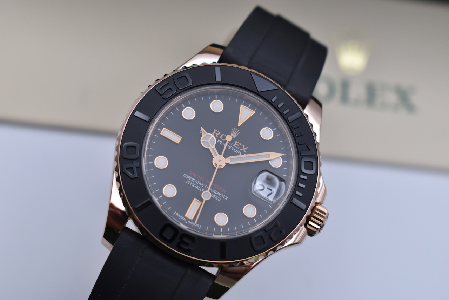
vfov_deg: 18.9
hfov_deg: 28.1
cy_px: 150
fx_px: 898
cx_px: 224
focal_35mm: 72
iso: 400
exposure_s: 1/125
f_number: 6.3
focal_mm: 48
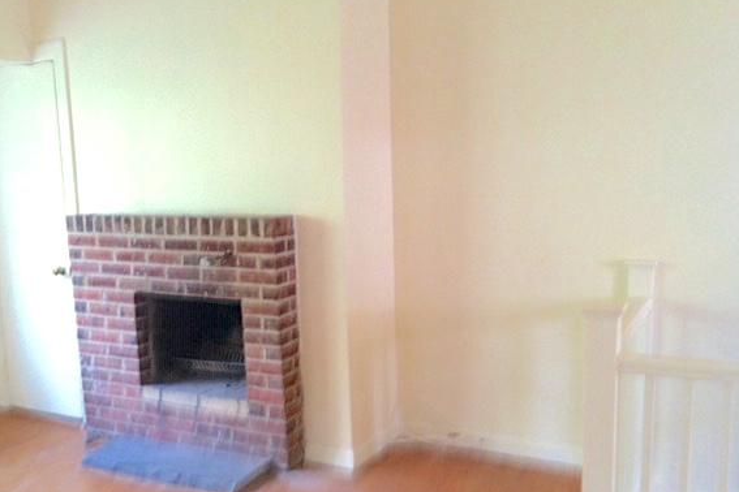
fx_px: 842
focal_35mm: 41
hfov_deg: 47.3
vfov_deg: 32.6
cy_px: 275
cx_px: 332
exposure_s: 1/15
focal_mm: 3.85
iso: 160
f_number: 2.8
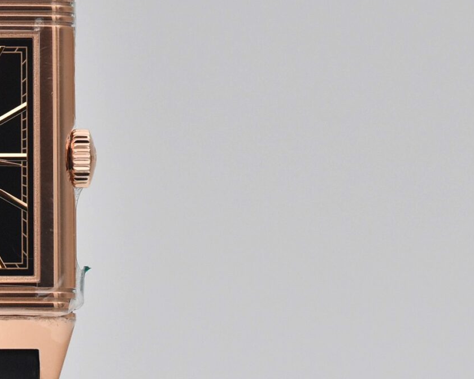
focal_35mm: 387
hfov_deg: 5.0
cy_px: 158
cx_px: -56
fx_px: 5428
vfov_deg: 4.0
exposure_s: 1/640
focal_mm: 90
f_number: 6.3
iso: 1600
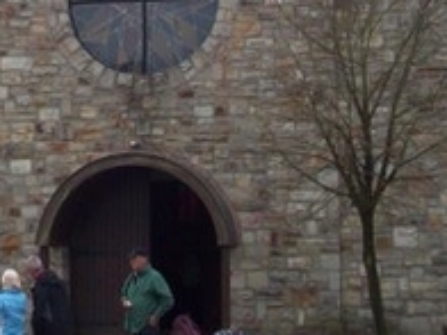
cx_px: 30
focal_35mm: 141
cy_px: -2
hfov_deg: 13.8
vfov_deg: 10.4
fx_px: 1821
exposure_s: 1/400
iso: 80
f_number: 3.1
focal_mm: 7.6
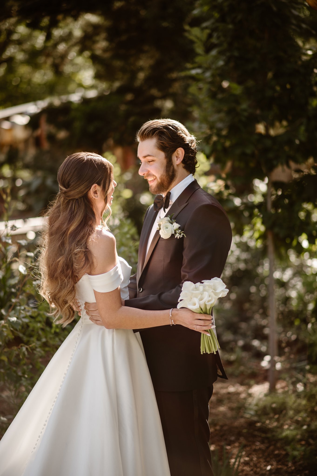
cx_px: 158
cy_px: 238
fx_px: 1125
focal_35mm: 85
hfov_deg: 16.0
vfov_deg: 23.9
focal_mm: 85
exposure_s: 1/1000
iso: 160
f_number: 2
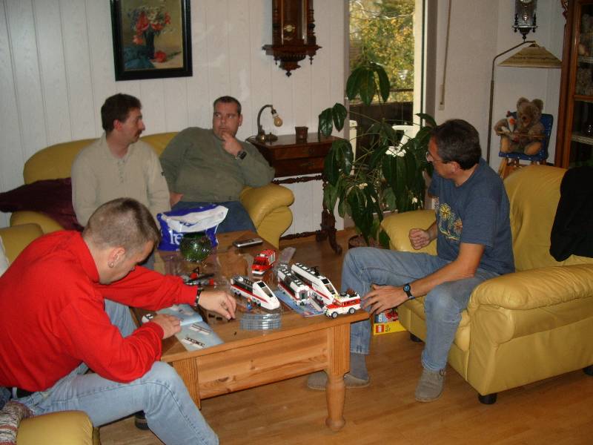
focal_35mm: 35
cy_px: 222
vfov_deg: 40.7
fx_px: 600
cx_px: 296
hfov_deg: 52.6
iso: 100
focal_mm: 5.8
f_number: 2.6
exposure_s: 1/40
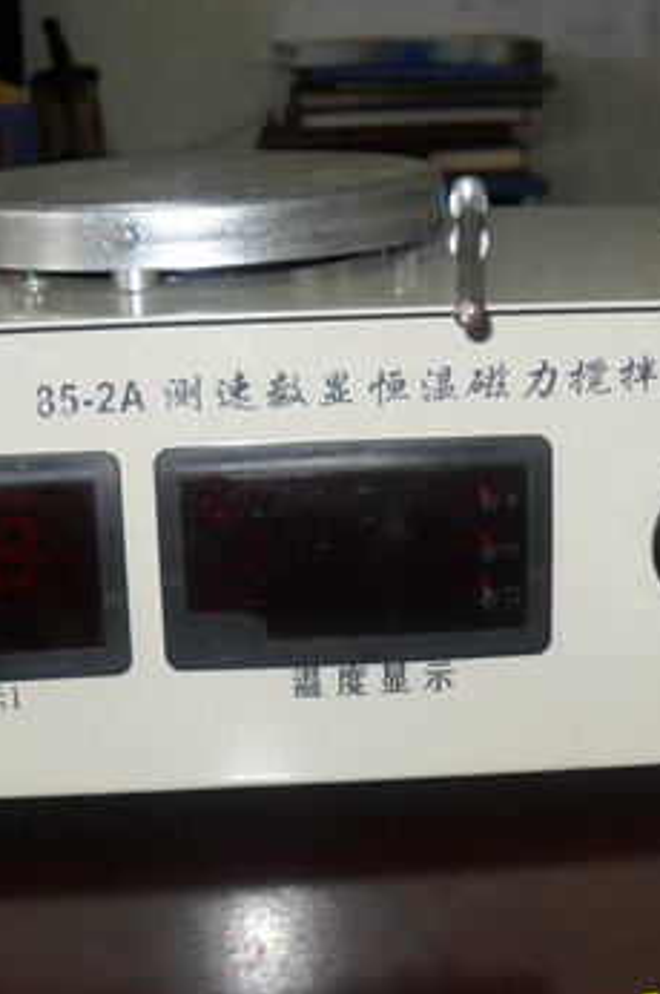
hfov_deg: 22.9
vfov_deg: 34.0
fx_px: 1626
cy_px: 523
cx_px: 382
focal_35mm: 59
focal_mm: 6.3
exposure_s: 1/45
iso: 200
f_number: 3
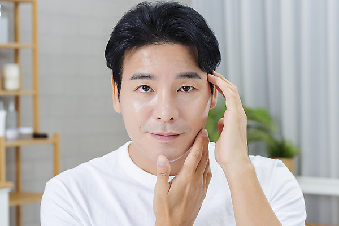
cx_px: 170
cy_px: 113
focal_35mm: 85
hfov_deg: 23.9
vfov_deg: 16.1
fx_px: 800
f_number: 5.6
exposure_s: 1/125
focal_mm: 85
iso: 100
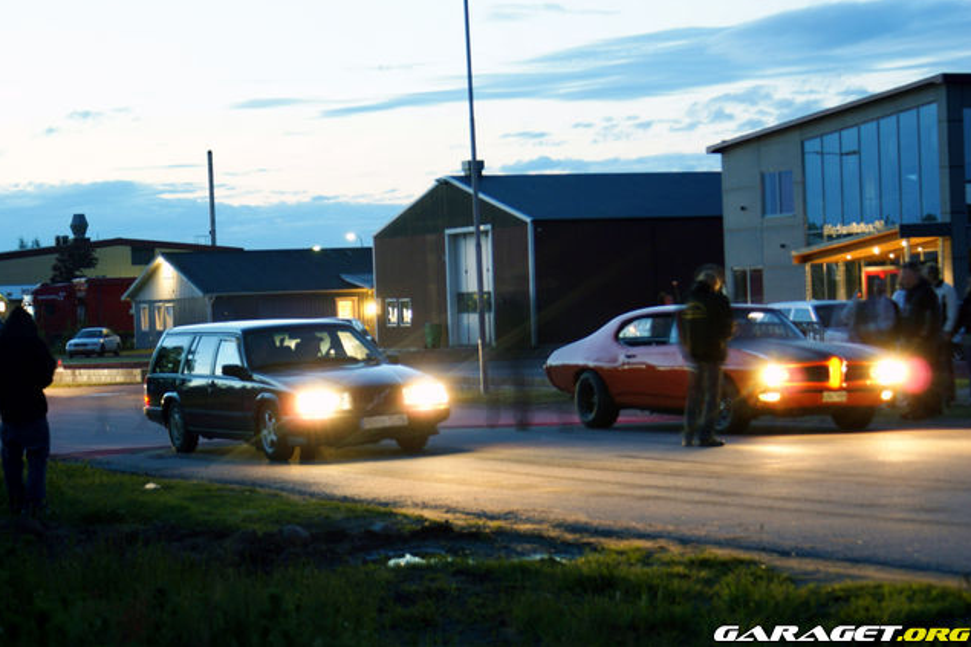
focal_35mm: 106
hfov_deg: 19.3
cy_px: 321
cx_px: 486
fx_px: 2858
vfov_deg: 12.9
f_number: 6.3
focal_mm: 70
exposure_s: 2.5
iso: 400
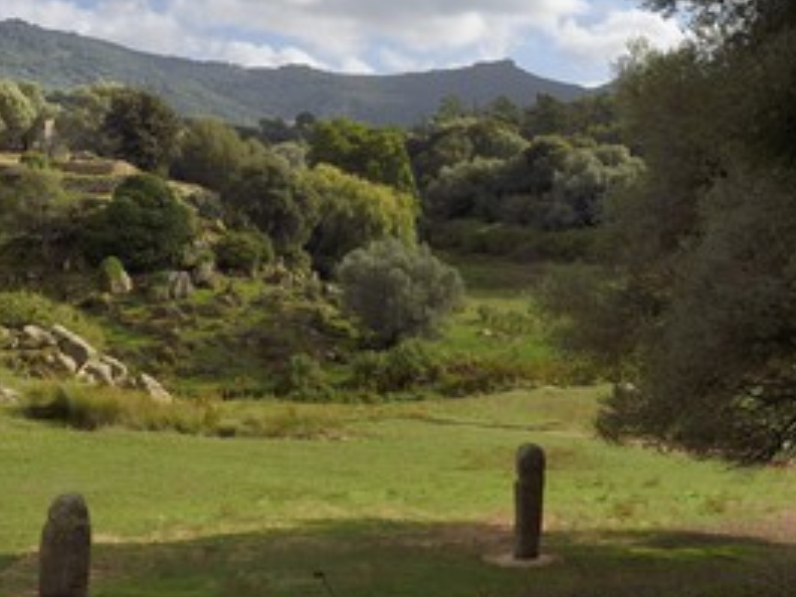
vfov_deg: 29.6
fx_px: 1127
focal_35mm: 49
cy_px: 241
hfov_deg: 38.6
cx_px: 289
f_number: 13
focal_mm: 32
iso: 250
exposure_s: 1/250
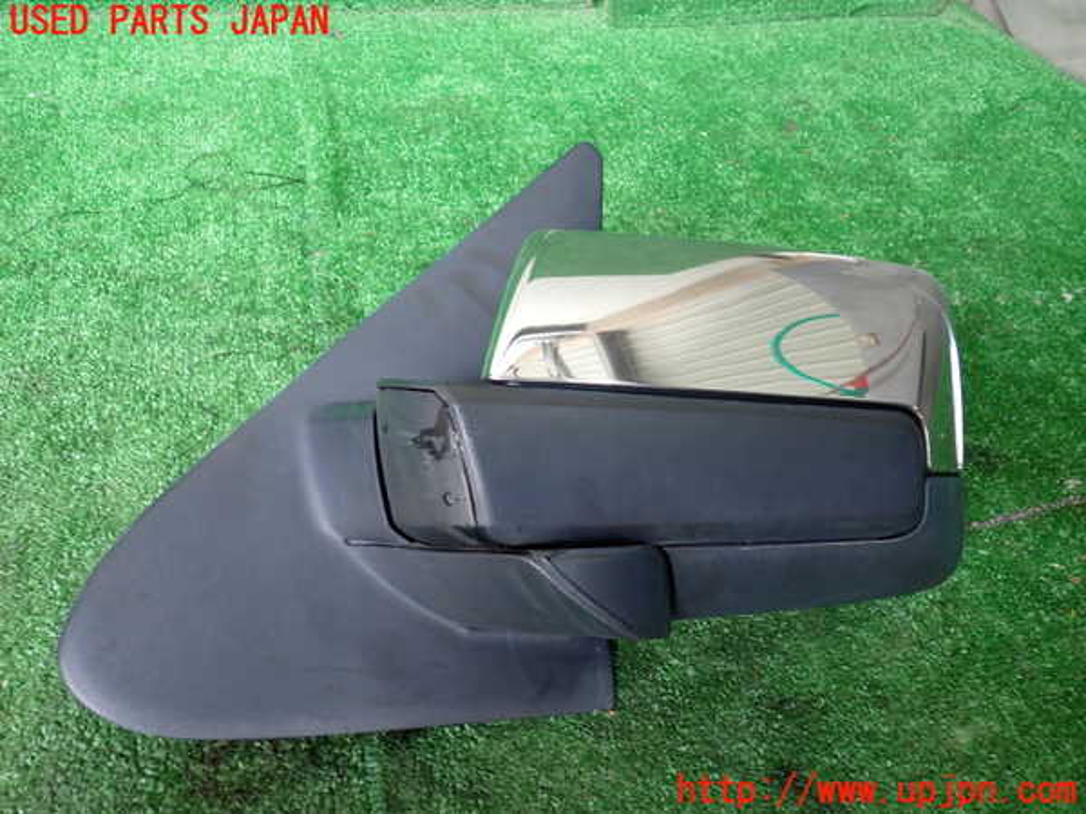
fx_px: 941
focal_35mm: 30
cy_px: 407
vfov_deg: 46.8
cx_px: 543
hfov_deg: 60.0
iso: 200
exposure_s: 1/40
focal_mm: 5.4
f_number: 2.3
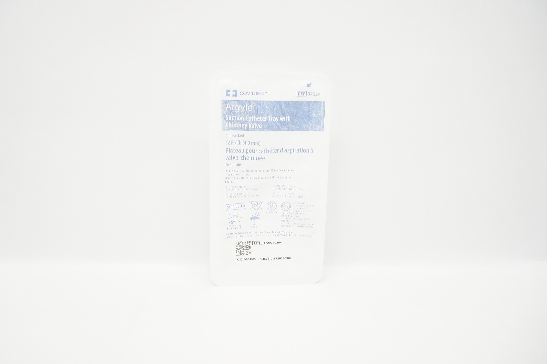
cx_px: 274
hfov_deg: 67.4
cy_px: 182
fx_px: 410
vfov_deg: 47.8
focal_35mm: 27
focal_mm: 18
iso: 800
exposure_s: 1/80
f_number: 5.6
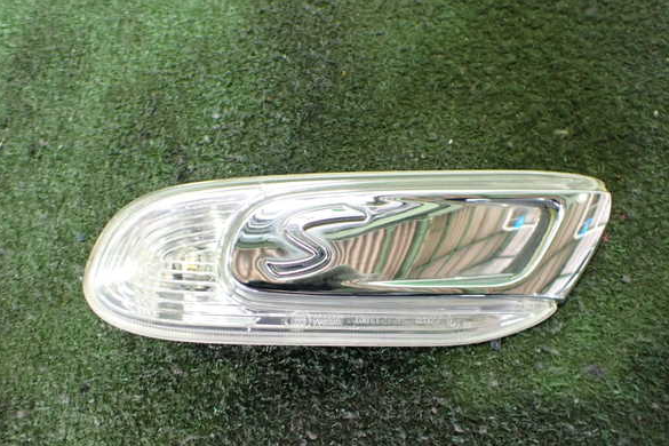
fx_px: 595
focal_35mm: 32
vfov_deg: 41.1
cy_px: 220
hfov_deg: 58.7
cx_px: 336
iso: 800
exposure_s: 1/60
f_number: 2.3
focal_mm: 5.4
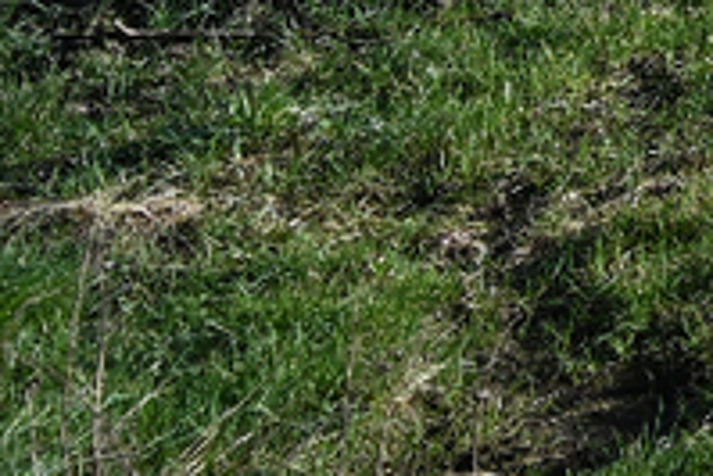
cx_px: 2148
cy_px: -494
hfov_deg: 11.5
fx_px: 1883
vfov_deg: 12.6
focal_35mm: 95
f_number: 6.3
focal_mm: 14
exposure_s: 1/320
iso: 100
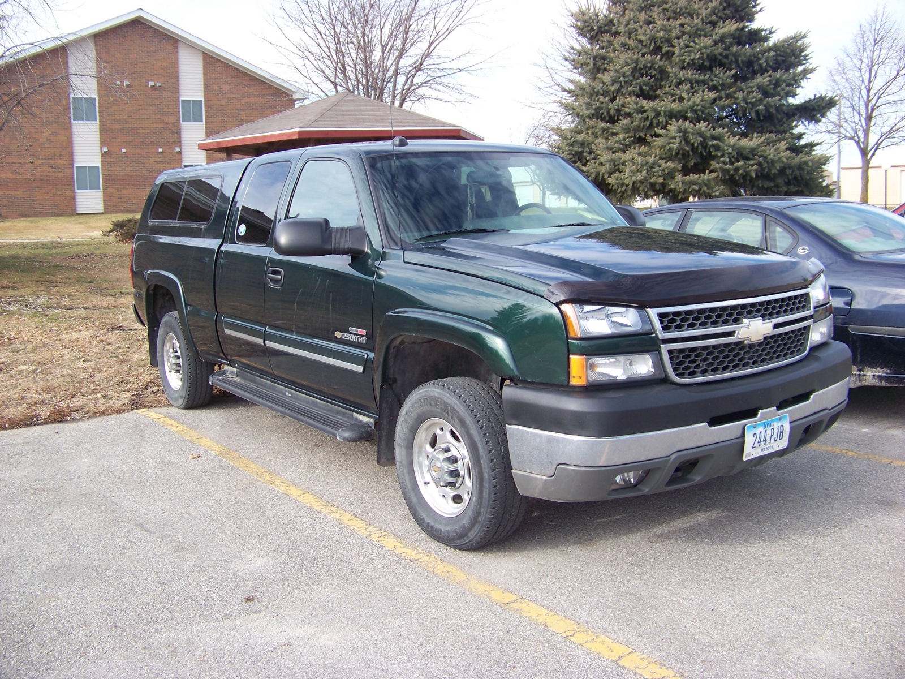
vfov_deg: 39.7
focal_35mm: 36
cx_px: 452
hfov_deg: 51.4
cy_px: 340
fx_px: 941
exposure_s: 1/320
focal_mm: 5.85
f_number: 2.8
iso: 64
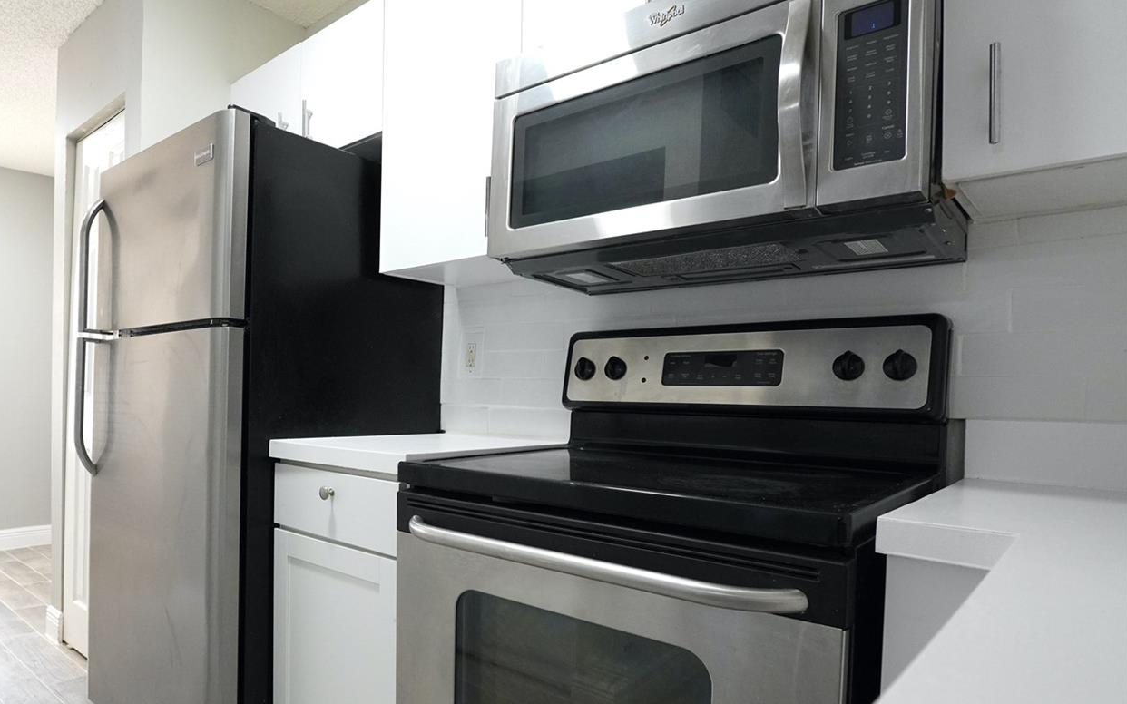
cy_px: 411
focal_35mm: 22
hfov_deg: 78.6
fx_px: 665
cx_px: 403
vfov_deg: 55.5
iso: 1250
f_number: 4
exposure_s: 1/160
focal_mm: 11
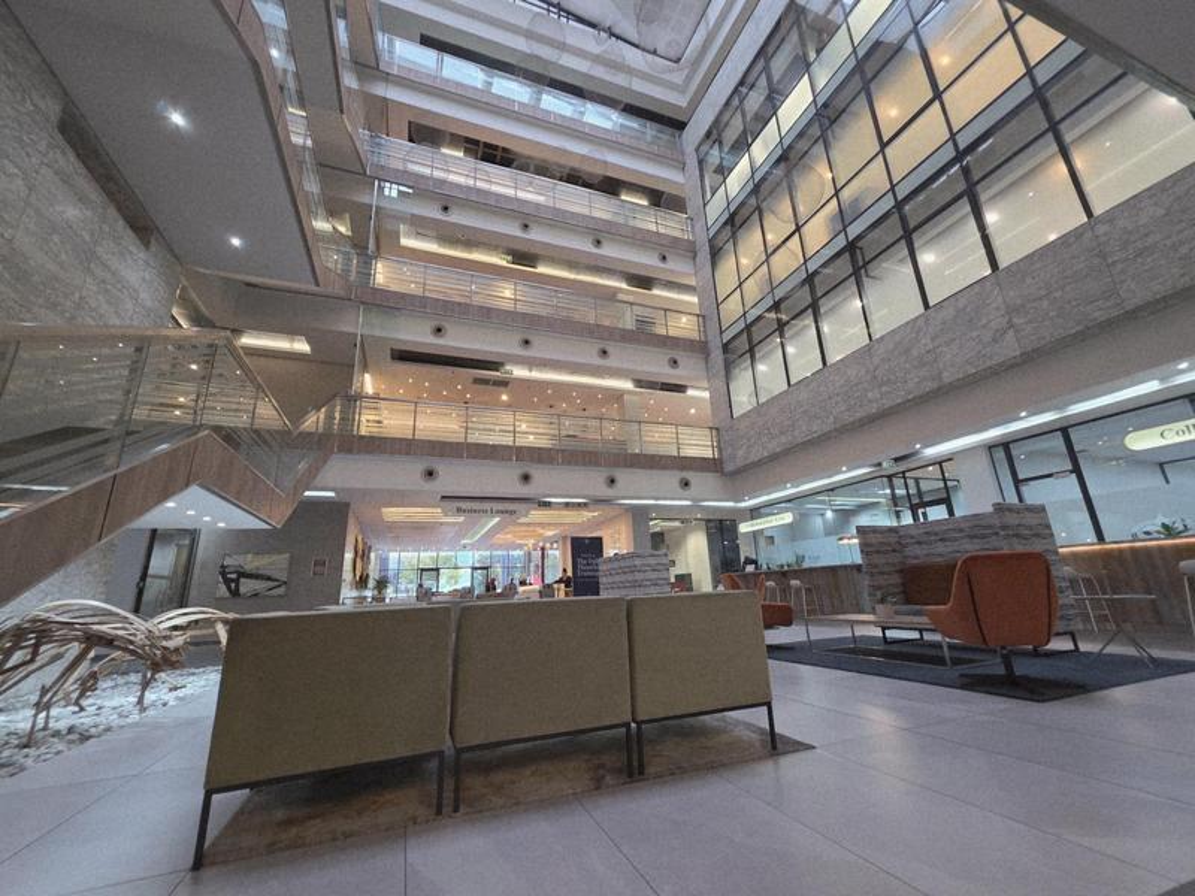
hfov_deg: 106.2
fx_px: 449
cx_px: 598
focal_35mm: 13
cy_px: 448
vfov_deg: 89.9
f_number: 1.9
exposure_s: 1/50
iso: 320
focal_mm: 2.2
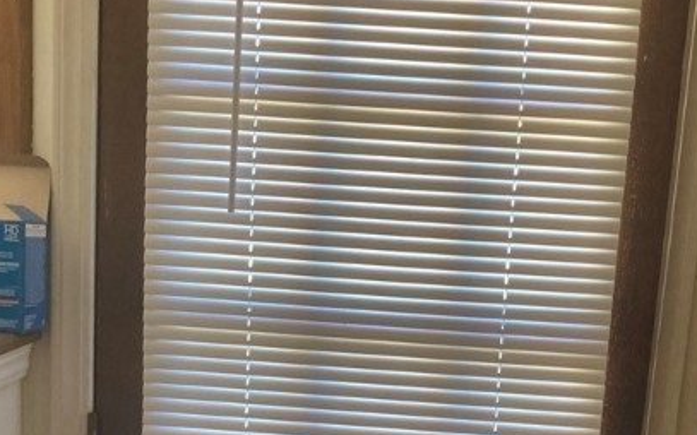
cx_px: 392
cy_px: 399
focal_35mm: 56
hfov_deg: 36.2
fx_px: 1063
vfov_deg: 22.5
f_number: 1.8
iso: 250
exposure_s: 1/60
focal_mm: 3.99
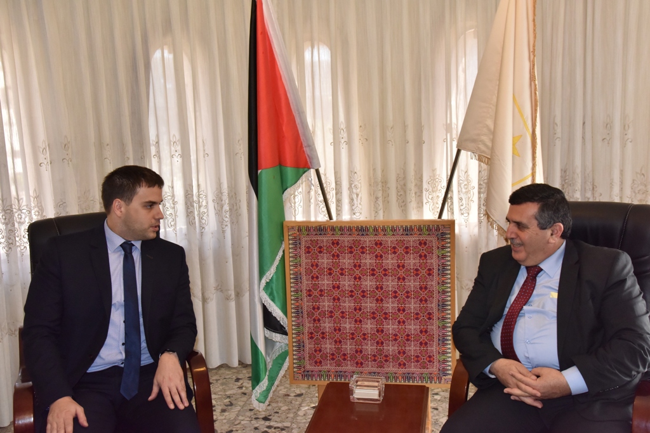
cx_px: 325
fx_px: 686
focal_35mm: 38
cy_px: 216
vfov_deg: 35.1
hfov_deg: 50.7
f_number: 10
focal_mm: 38
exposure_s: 1/250
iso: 2500
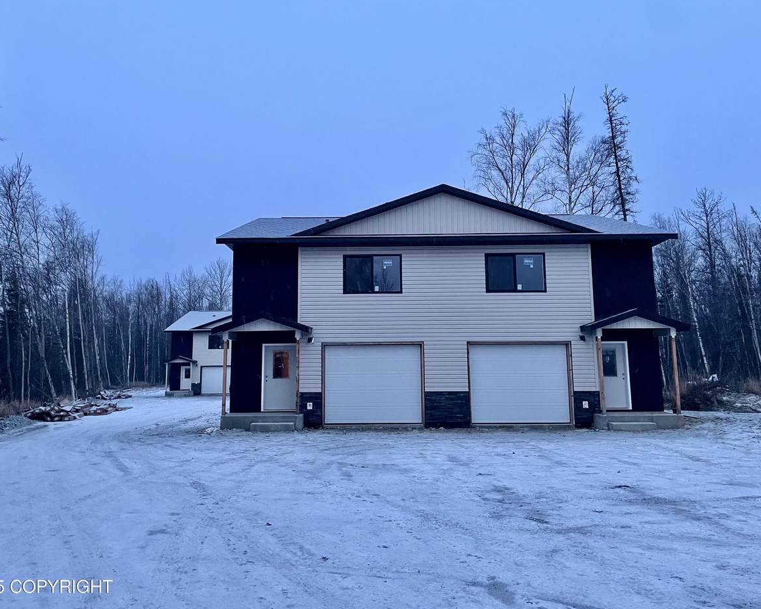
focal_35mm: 28
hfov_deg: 62.2
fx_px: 631
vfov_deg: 51.5
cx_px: 371
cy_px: 301
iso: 320
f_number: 1.6
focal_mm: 4.2
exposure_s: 1/60
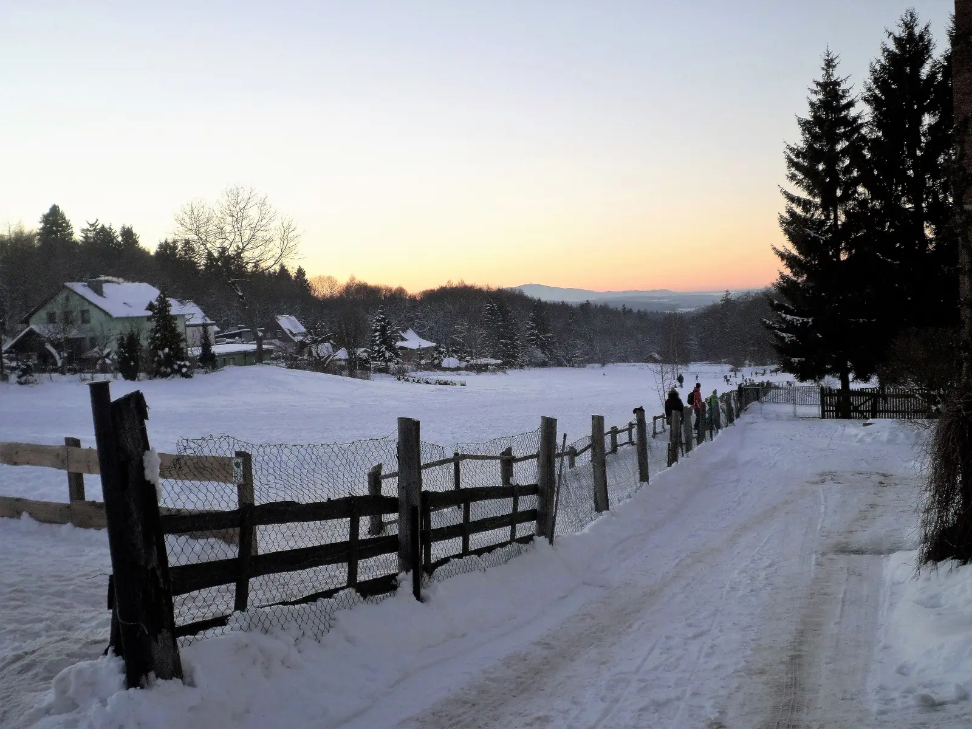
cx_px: 486
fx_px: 1011
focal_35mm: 36
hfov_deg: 51.4
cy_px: 364
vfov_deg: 39.7
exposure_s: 1/45
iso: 120
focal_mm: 6.5
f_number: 3
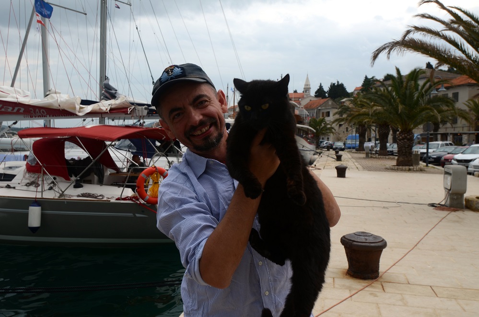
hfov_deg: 62.0
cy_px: 158
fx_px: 398
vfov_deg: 43.4
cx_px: 240
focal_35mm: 30
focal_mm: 20
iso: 100
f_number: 7.1
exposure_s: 1/200
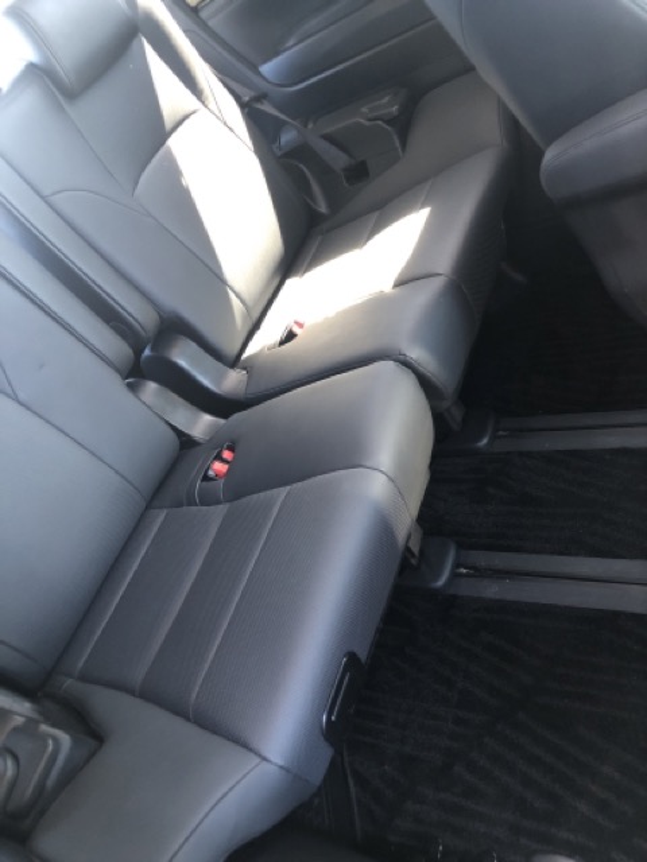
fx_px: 698
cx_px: 324
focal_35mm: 28
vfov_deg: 63.4
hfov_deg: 49.7
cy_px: 431
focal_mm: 3.99
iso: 100
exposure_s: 1/8
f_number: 1.8
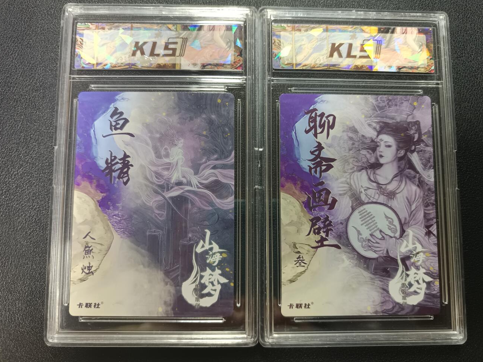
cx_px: 240
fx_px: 363
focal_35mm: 26
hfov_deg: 67.3
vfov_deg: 53.1
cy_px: 179
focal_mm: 5.31
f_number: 1.7
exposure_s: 1/33.3
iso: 974
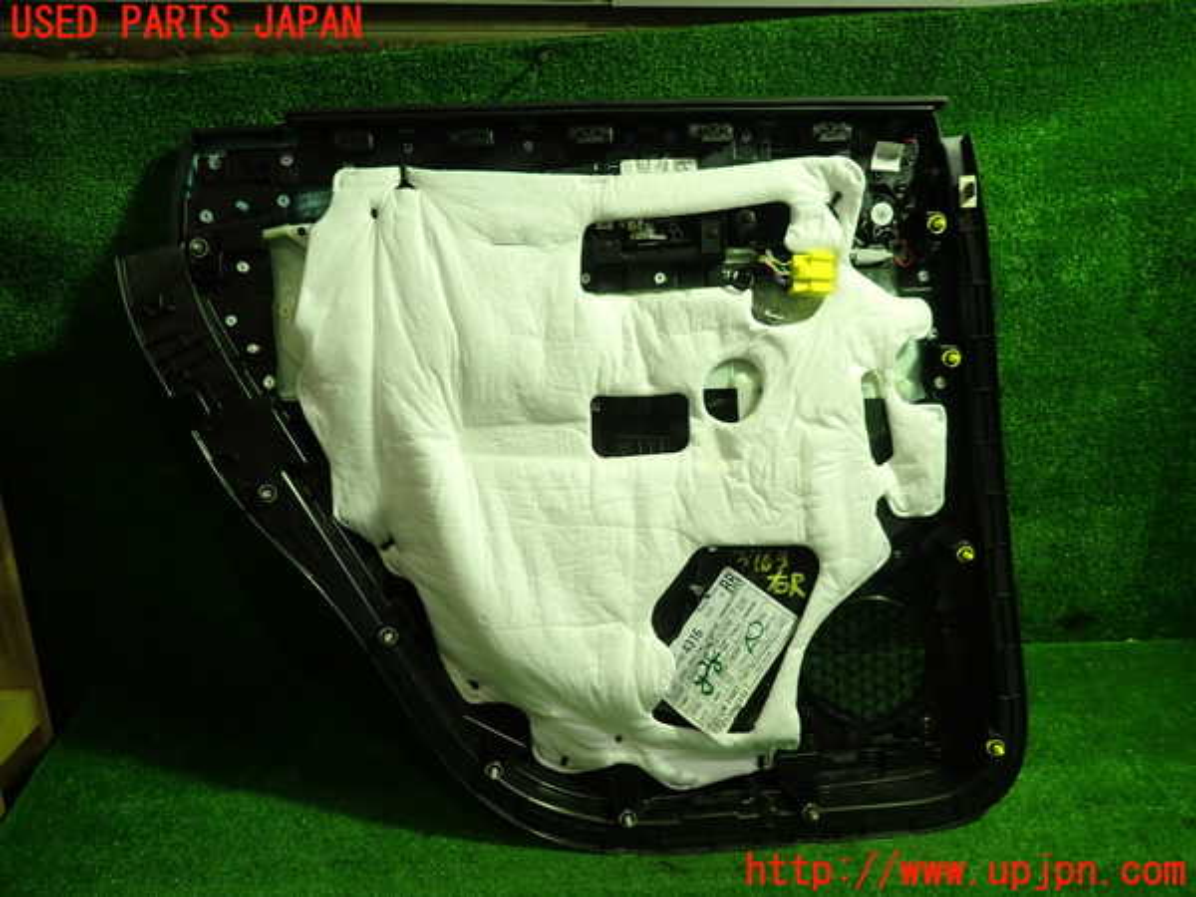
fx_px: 864
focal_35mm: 25
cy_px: 448
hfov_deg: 69.4
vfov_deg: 54.9
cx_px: 598
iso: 200
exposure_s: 1/60
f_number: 2
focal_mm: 4.5
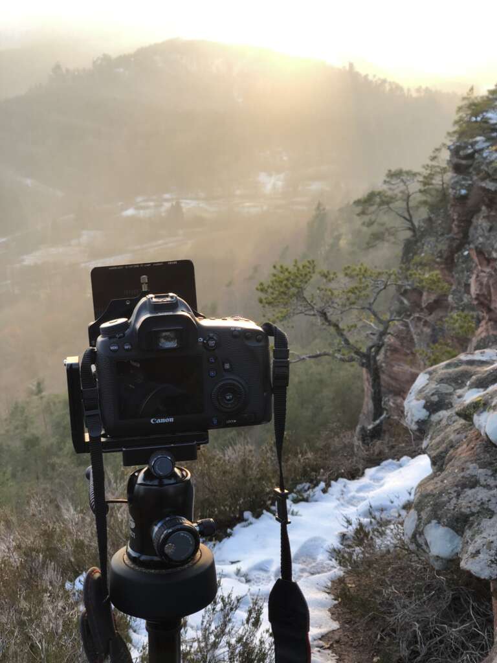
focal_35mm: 52
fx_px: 995
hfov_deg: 28.0
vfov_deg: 36.8
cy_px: 332
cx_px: 248
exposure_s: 1/50
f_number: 2.4
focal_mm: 6
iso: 16
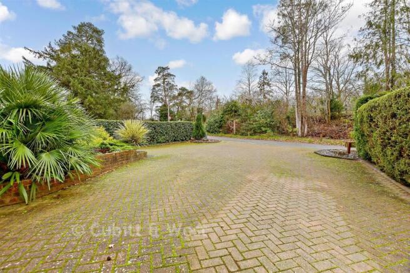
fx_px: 171
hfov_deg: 100.4
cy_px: 136
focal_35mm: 15
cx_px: 205
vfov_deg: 77.4
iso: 160
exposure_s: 1/25
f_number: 8
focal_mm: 10
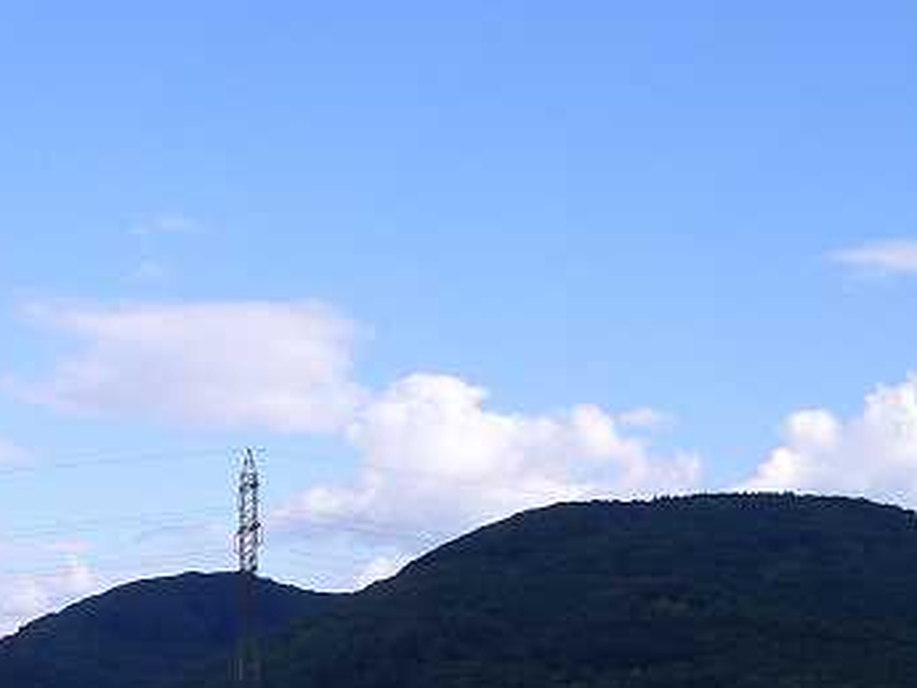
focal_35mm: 88
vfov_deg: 16.6
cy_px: 606
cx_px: 183
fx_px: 2332
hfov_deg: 22.0
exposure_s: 1/400
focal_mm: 6.3
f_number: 4.4
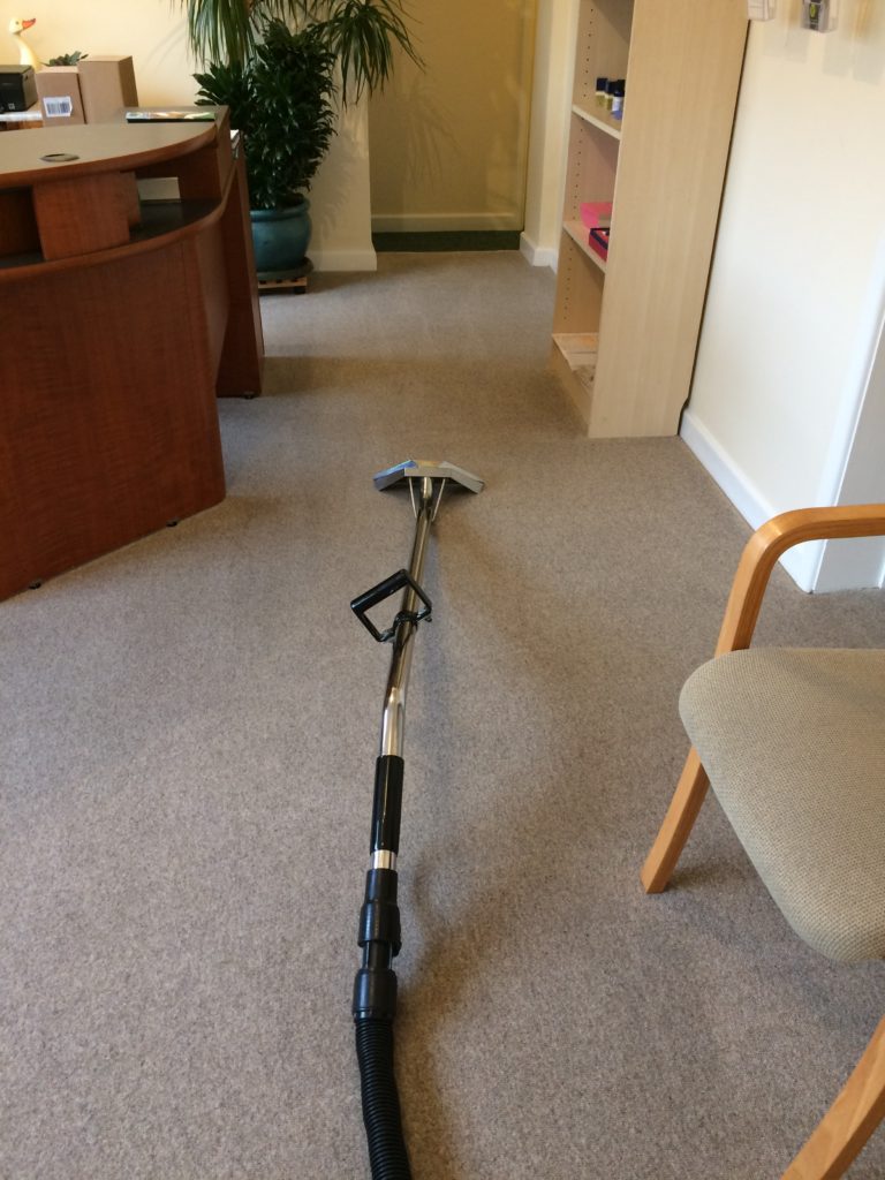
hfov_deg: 48.2
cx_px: 442
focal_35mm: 29
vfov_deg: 61.7
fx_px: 989
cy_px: 590
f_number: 2.2
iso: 125
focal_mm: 4.15
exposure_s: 1/33
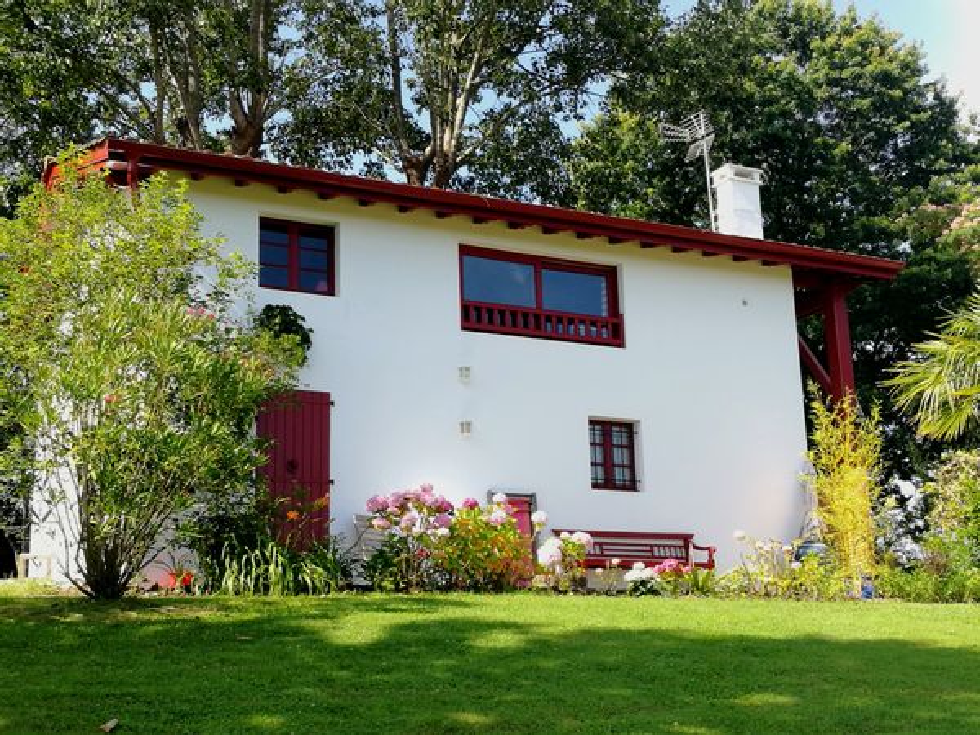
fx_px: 1302
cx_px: 490
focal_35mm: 46
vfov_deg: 31.5
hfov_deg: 41.2
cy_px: 368
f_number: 2.2
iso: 50
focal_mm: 4.5
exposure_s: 1/292
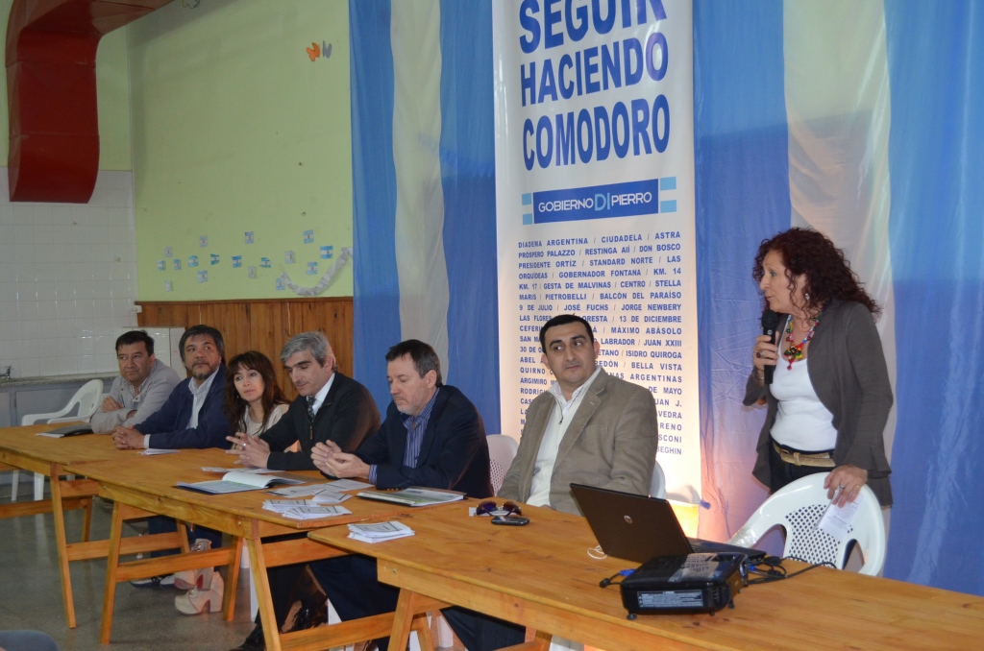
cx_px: 492
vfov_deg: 29.7
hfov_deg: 43.7
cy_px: 326
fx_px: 1227
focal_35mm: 45
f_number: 4.5
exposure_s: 1/60
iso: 1800
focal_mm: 30
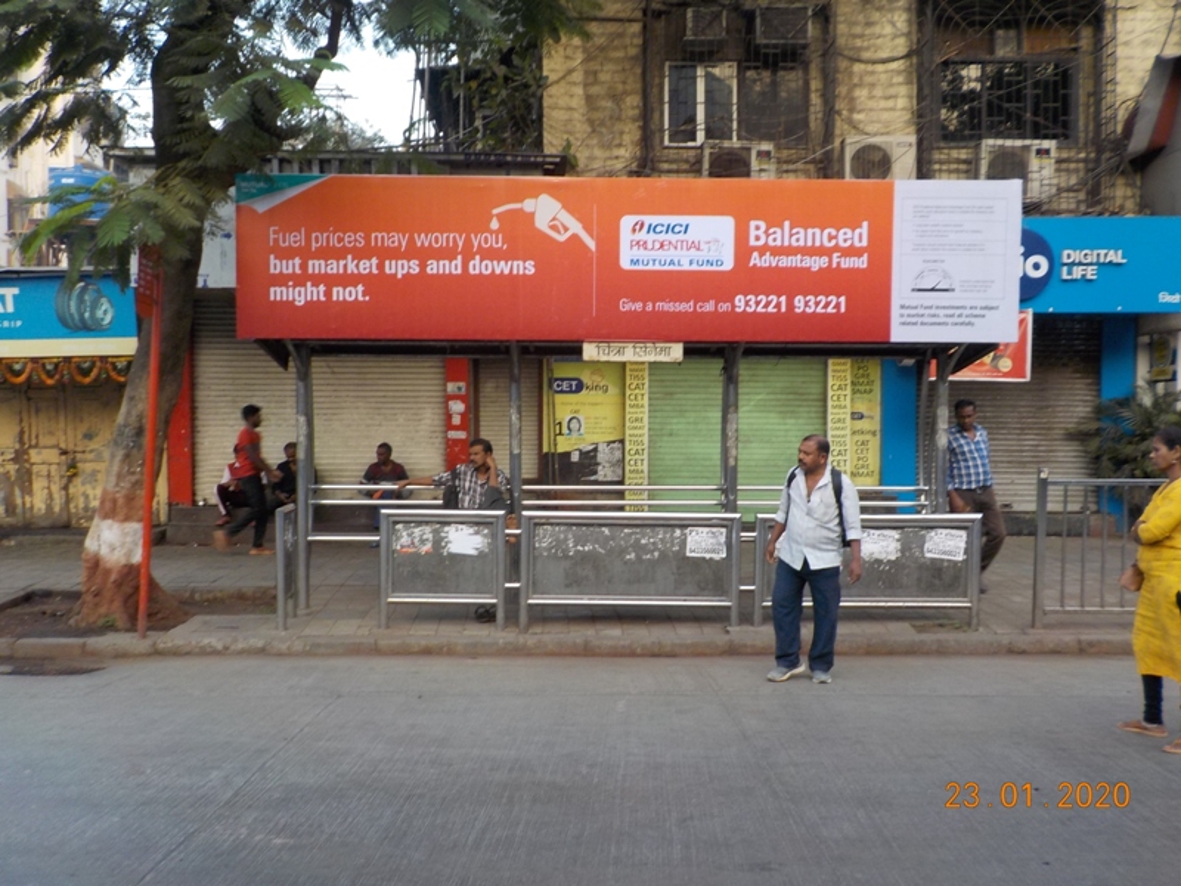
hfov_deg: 60.0
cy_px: 443
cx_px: 590
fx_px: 1024
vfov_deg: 46.8
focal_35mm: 30
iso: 125
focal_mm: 4.1
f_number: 3.3
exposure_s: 1/40
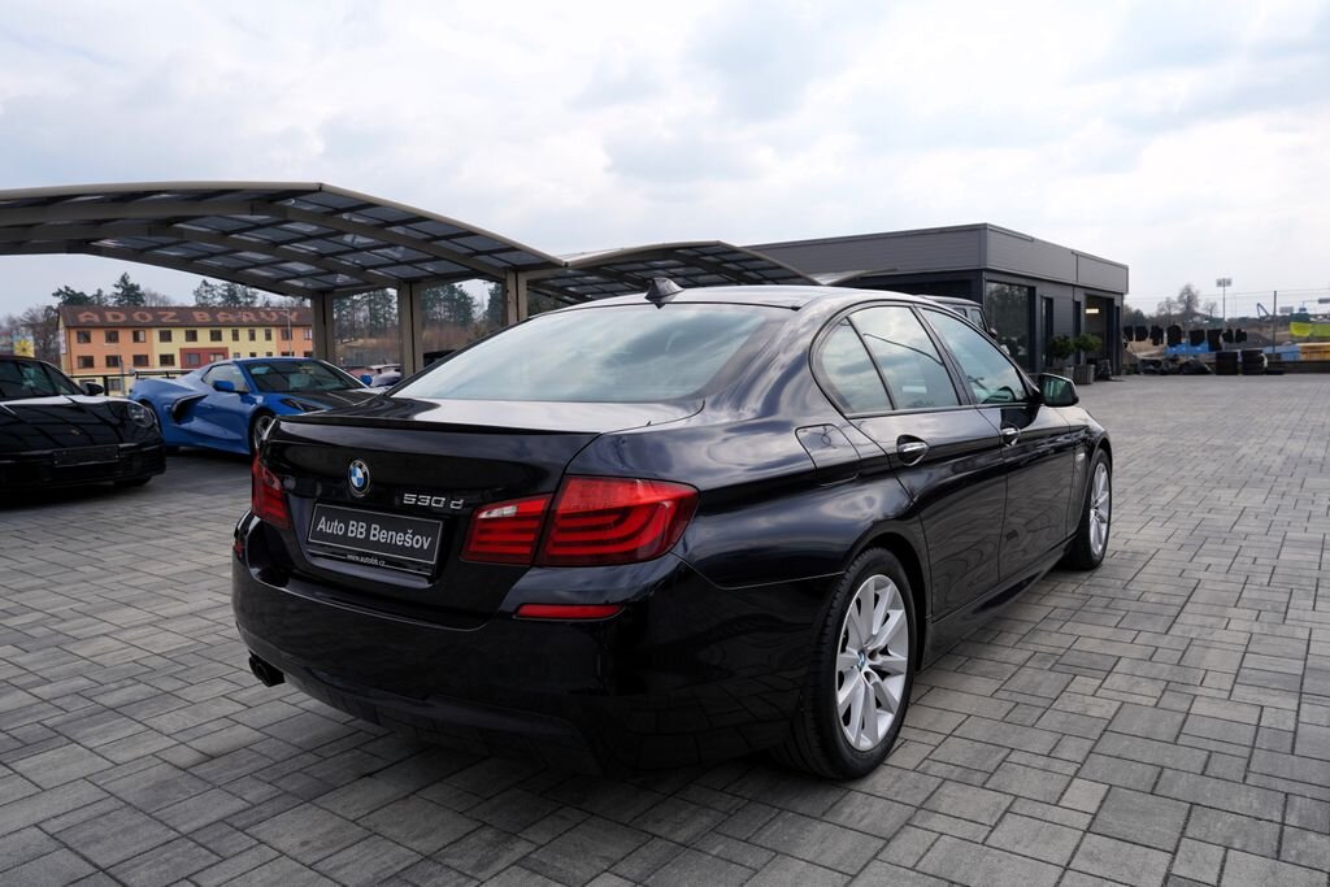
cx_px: 665
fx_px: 924
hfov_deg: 71.5
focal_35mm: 25
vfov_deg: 51.3
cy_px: 444
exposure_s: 1/250
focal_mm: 25
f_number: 8
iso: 100
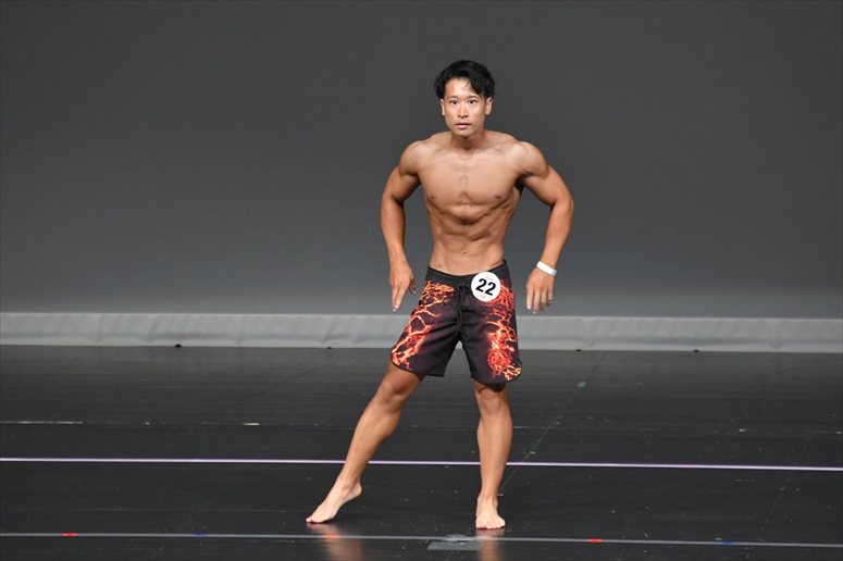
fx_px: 8777
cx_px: 422
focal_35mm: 375
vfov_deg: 3.7
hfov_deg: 5.5
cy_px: 280
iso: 4000
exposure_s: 1/400
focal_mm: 250
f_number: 5.6
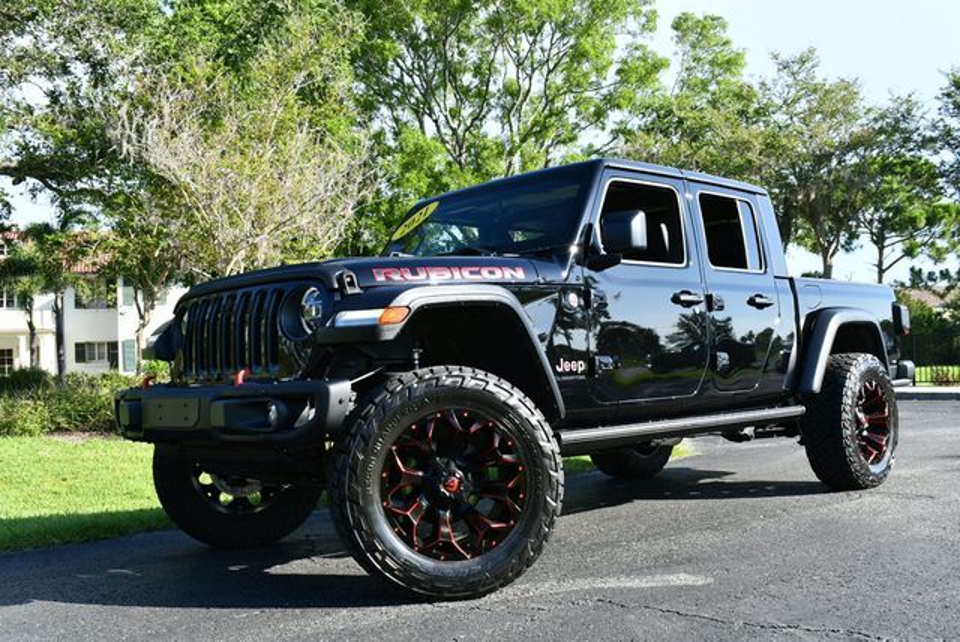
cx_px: 480
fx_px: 961
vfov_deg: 36.9
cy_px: 321
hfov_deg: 53.1
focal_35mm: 36
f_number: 7.1
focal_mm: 18
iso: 200
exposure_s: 1/250
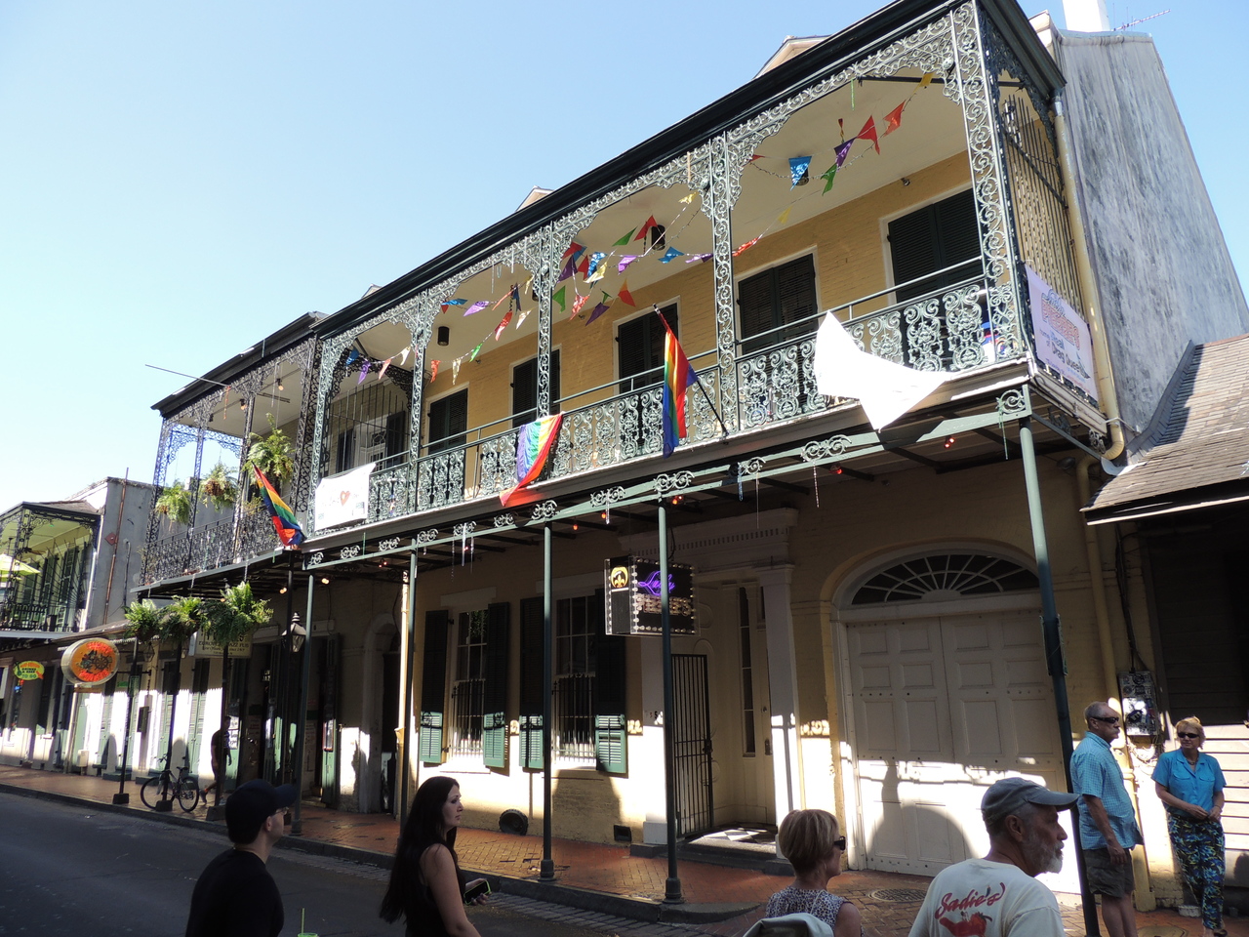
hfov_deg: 71.6
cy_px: 468
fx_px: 866
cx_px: 624
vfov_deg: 56.8
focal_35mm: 24
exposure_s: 1/400
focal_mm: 4.3
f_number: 3
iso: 100
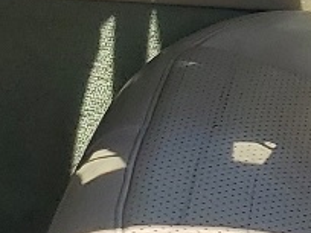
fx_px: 1833
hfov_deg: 9.6
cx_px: 366
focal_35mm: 204
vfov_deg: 7.0
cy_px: -251
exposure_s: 1/2500
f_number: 1.5
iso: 50
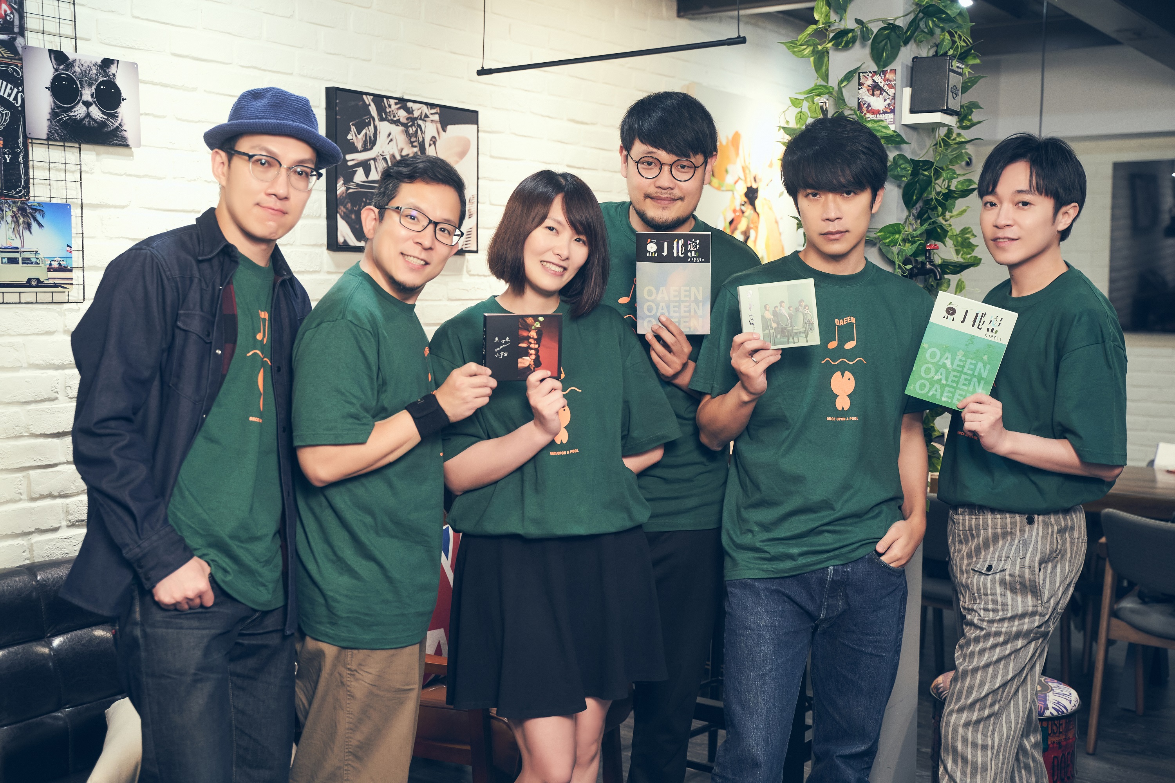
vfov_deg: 31.9
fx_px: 1371
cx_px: 588
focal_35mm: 42
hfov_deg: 46.4
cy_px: 392
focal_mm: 42
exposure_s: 1/200
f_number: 3.5
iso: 1600
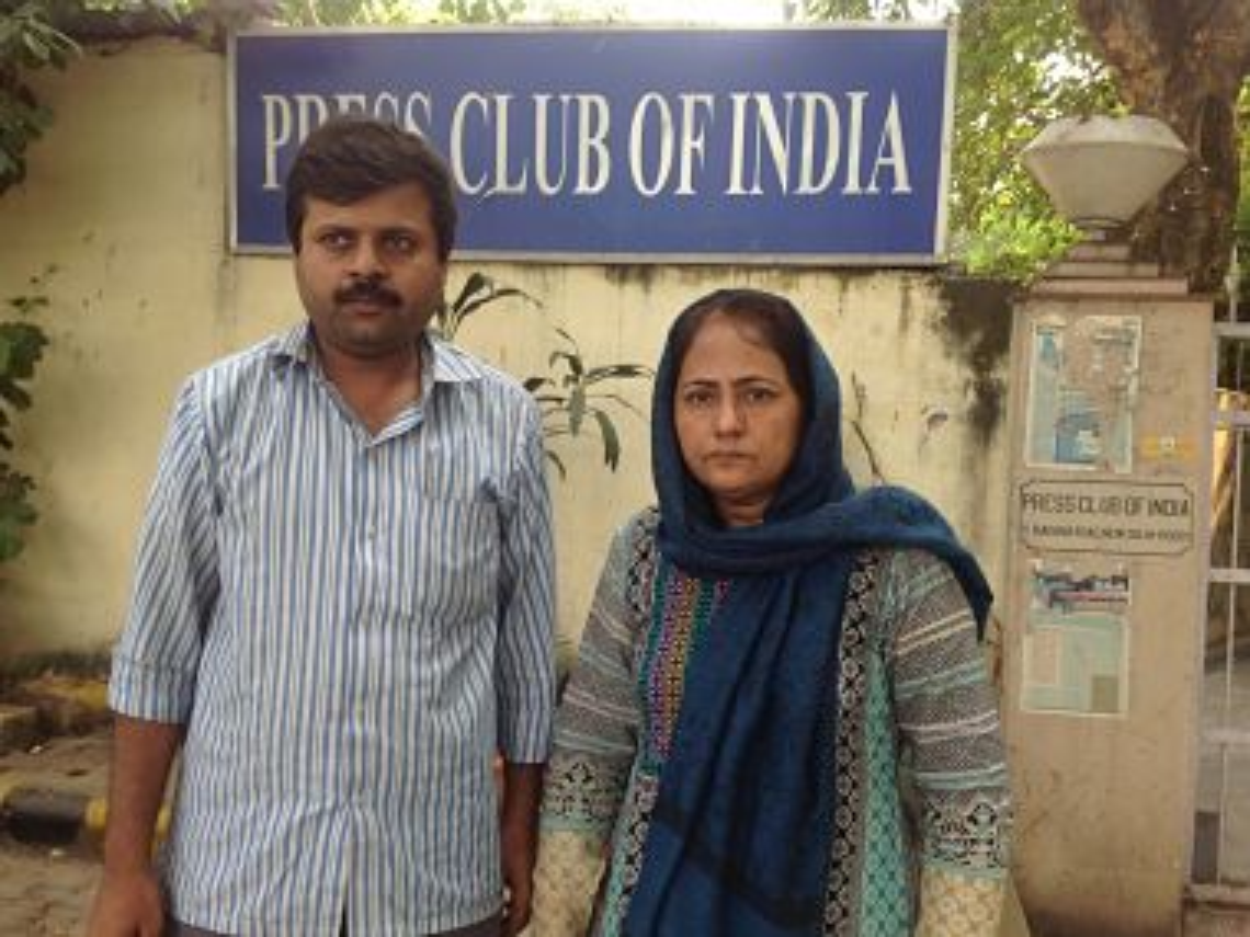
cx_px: 625
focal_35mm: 35
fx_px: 1264
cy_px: 468
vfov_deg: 40.7
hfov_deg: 52.6
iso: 50
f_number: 2.4
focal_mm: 4.28
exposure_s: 1/203
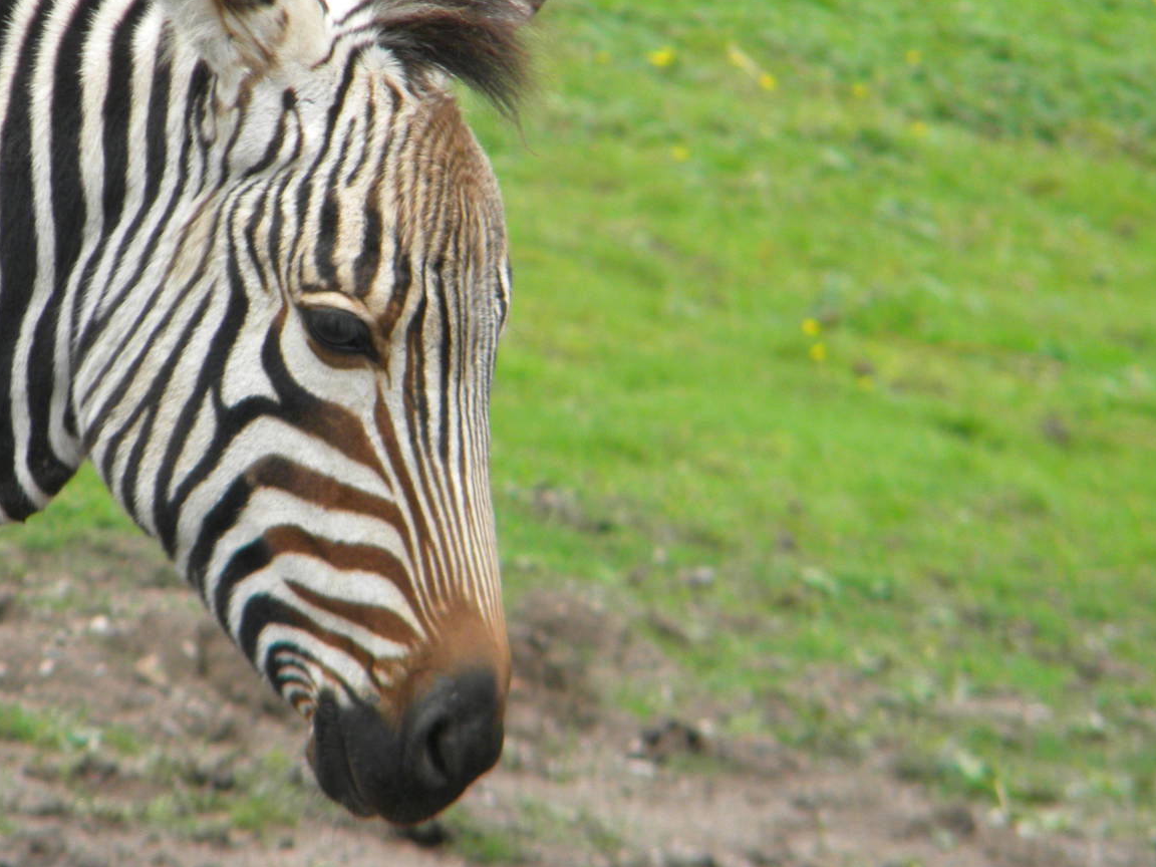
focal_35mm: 575
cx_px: 380
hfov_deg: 3.4
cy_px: 355
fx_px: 19202
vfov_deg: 2.6
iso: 130
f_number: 5.4
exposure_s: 1/250
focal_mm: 75
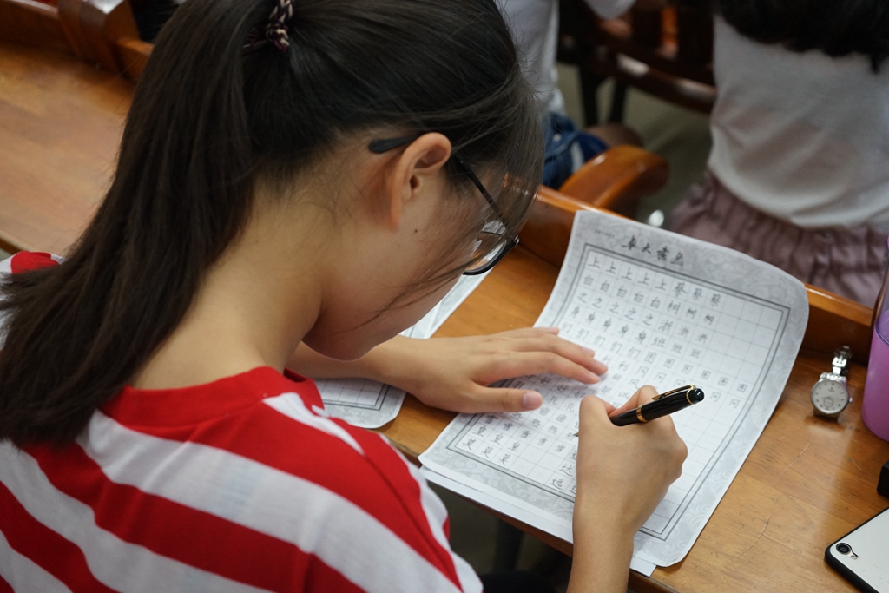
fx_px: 1161
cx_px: 444
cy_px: 296
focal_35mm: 47
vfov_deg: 28.7
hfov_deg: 41.9
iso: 2500
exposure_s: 1/40
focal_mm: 47
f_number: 5
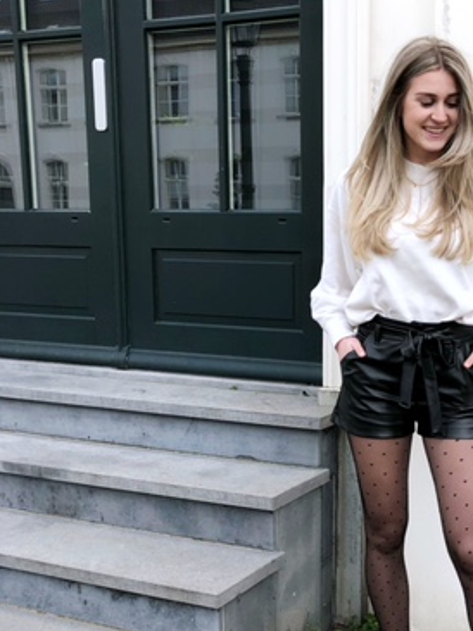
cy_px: 409
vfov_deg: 38.6
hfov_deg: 28.8
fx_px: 894
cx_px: 397
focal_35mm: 49
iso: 40
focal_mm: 4
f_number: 1.8
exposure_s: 1/120
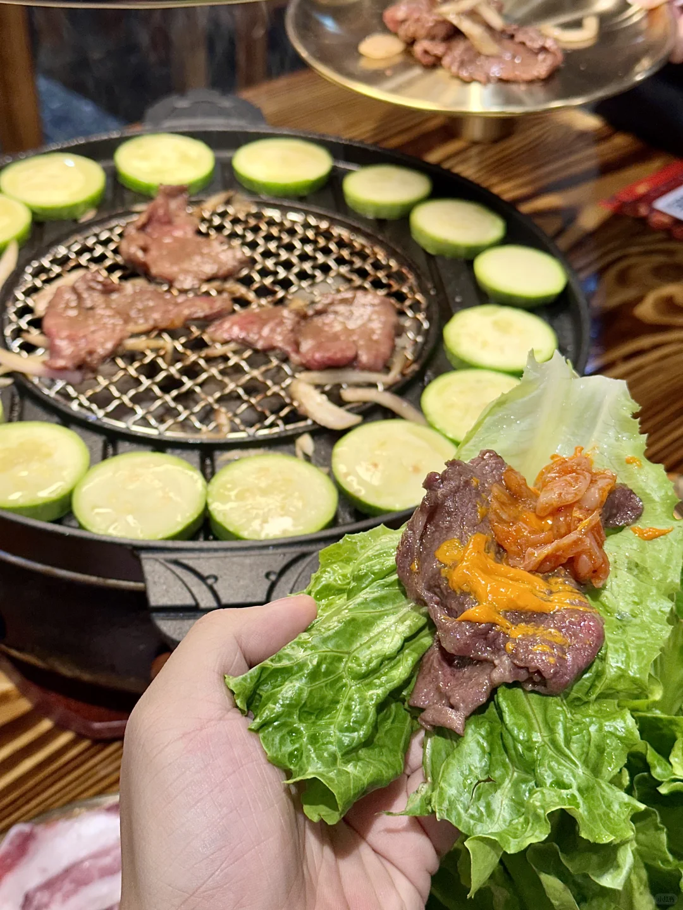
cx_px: 342
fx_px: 1263
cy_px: 455
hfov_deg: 30.3
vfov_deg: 39.7
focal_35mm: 48
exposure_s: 1/100
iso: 80
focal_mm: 6.86
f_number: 1.78
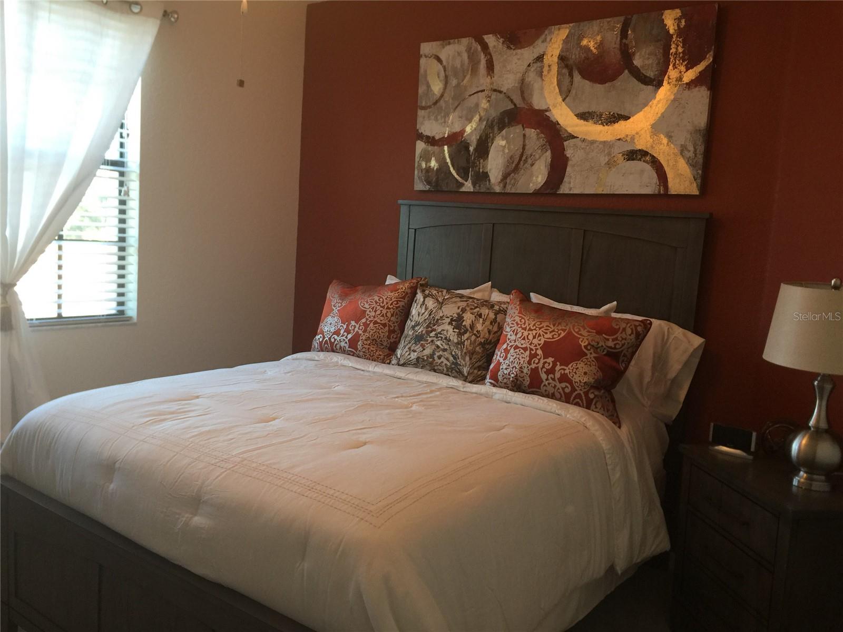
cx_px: 422
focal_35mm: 29
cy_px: 316
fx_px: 706
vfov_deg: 48.2
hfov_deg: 61.7
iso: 40
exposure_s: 1/30
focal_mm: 4.15
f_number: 2.2
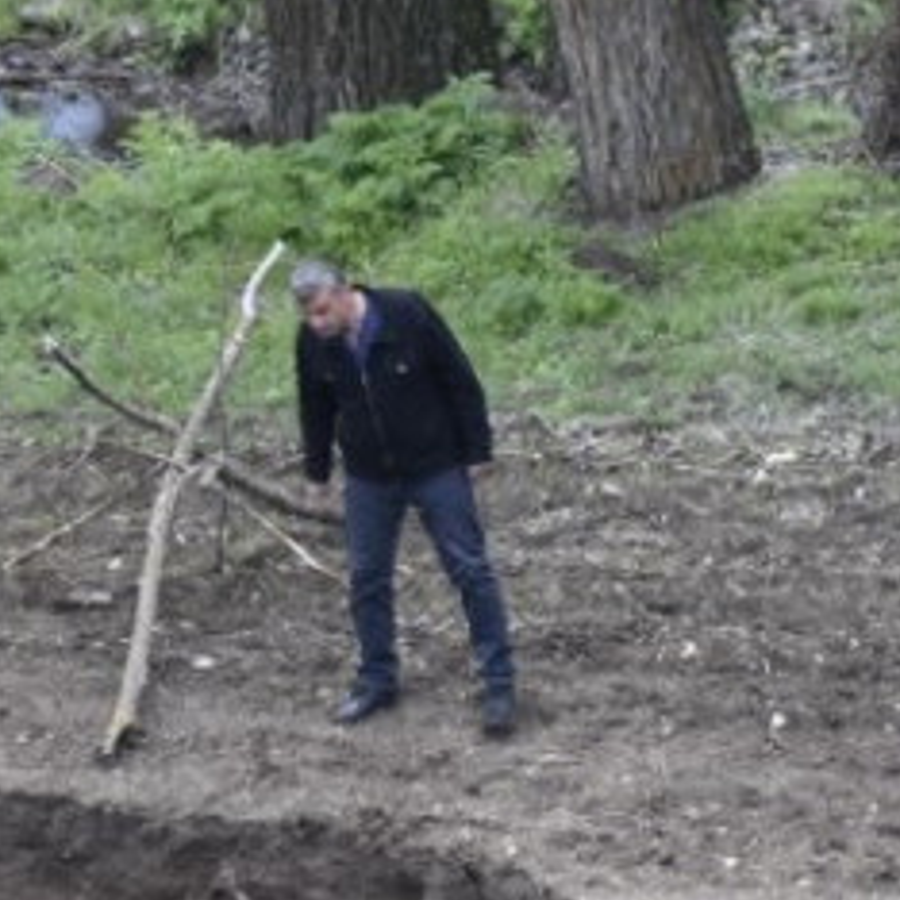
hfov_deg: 3.0
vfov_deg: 3.0
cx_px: 177
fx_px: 17267
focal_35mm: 587
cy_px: 663
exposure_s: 1/640
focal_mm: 140
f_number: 6.3
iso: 800
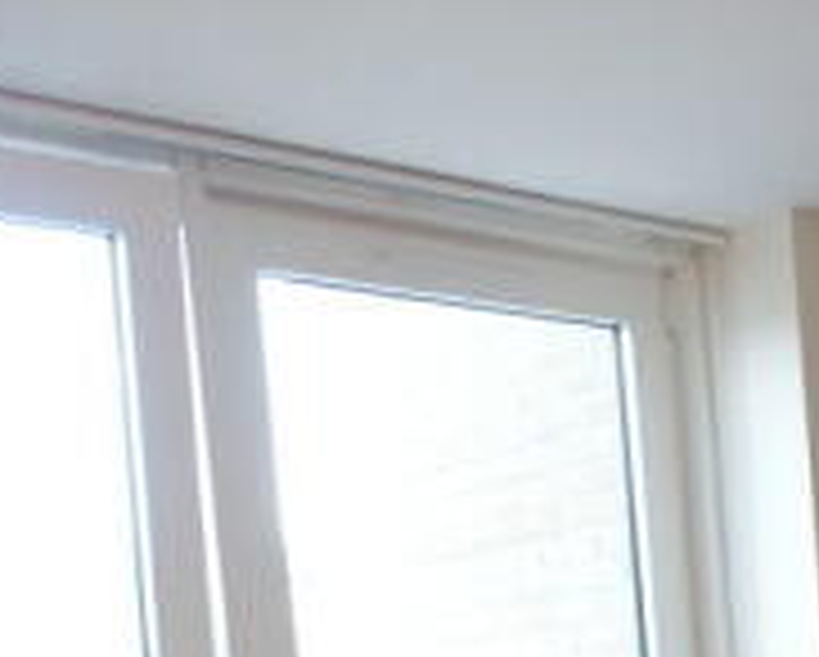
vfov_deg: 18.1
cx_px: 862
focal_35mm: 76
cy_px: 974
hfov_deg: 23.8
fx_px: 1836
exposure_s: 1/20
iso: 400
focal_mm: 15
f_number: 4
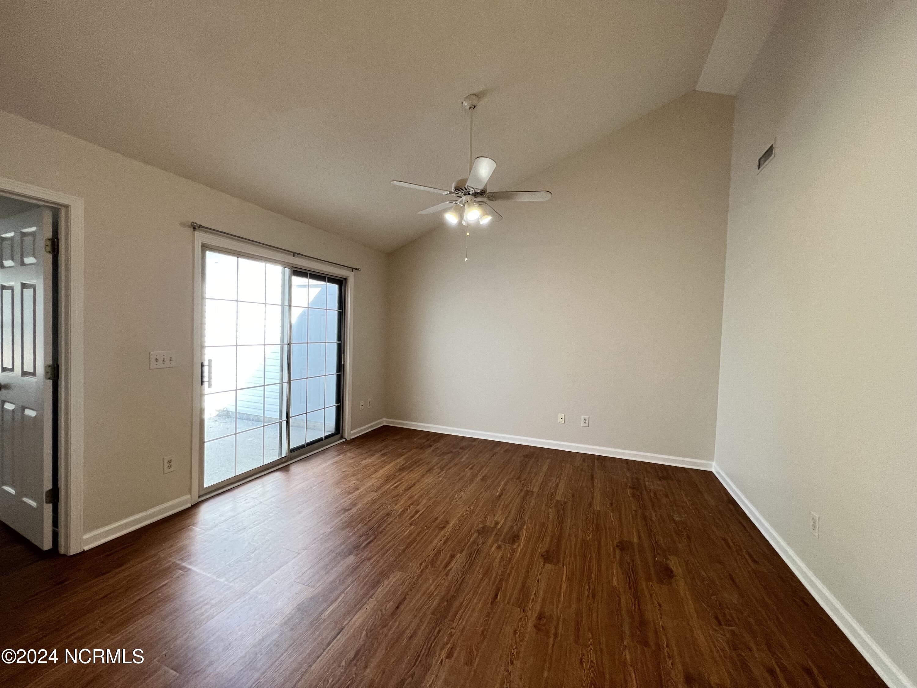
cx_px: 458
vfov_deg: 89.9
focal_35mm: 13
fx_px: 344
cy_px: 344
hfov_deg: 106.2
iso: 100
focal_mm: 1.57
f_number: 1.8
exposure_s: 1/120
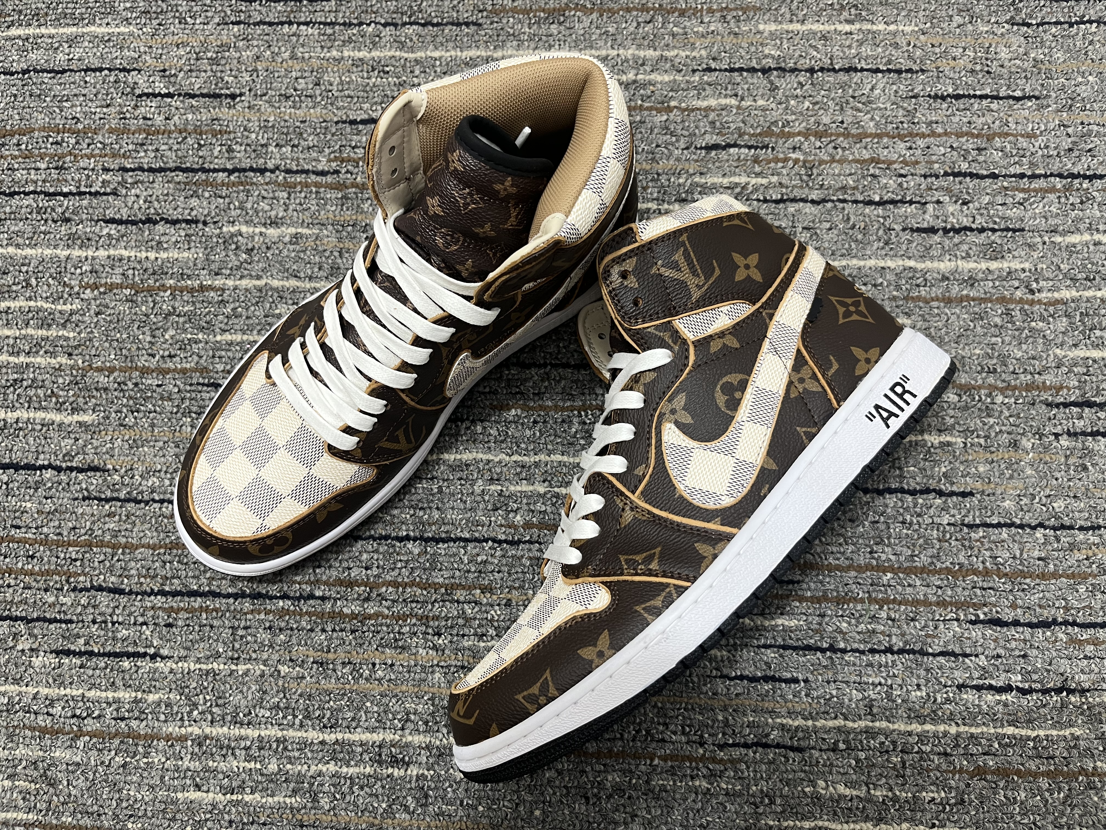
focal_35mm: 26
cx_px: 553
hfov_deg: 67.3
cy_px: 415
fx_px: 831
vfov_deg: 53.1
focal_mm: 5.1
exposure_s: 1/50
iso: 125
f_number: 1.6
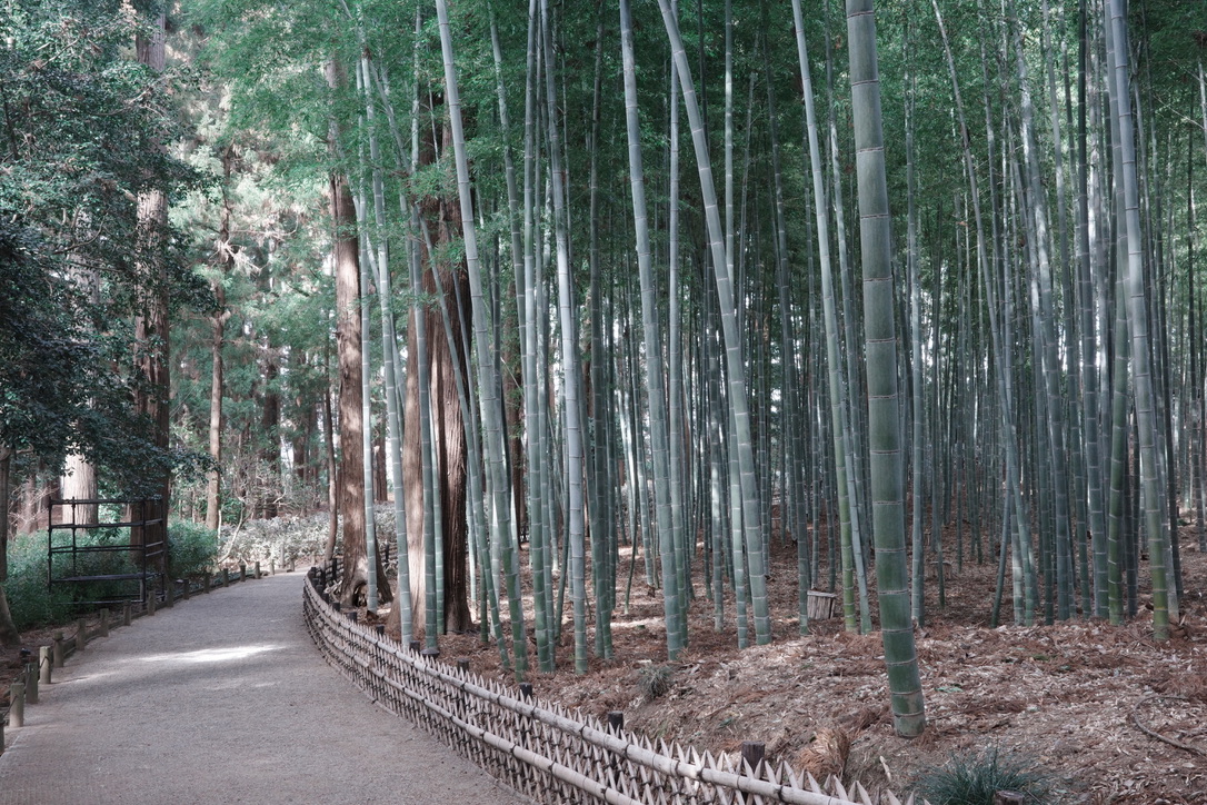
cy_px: 402
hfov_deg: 48.5
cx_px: 604
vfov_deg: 33.4
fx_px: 1341
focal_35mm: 40
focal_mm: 26
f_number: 8
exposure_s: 1/30
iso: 1250
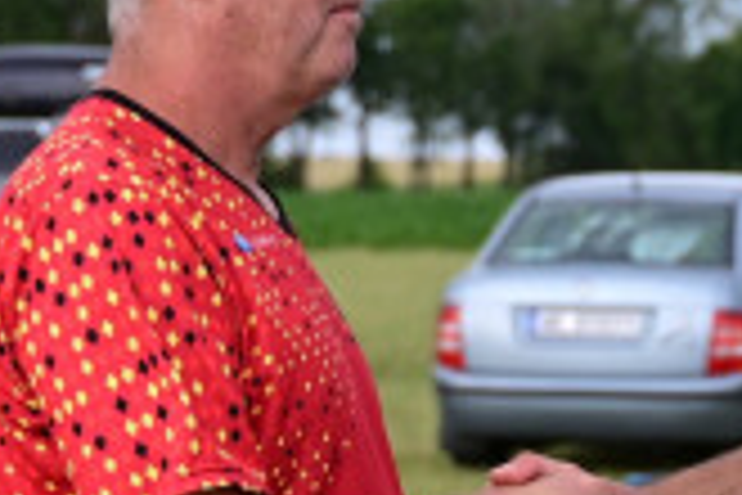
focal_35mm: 272
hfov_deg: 7.5
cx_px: 729
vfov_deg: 5.1
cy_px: 369
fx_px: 5606
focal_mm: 60
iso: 500
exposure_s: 1/500
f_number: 5.6
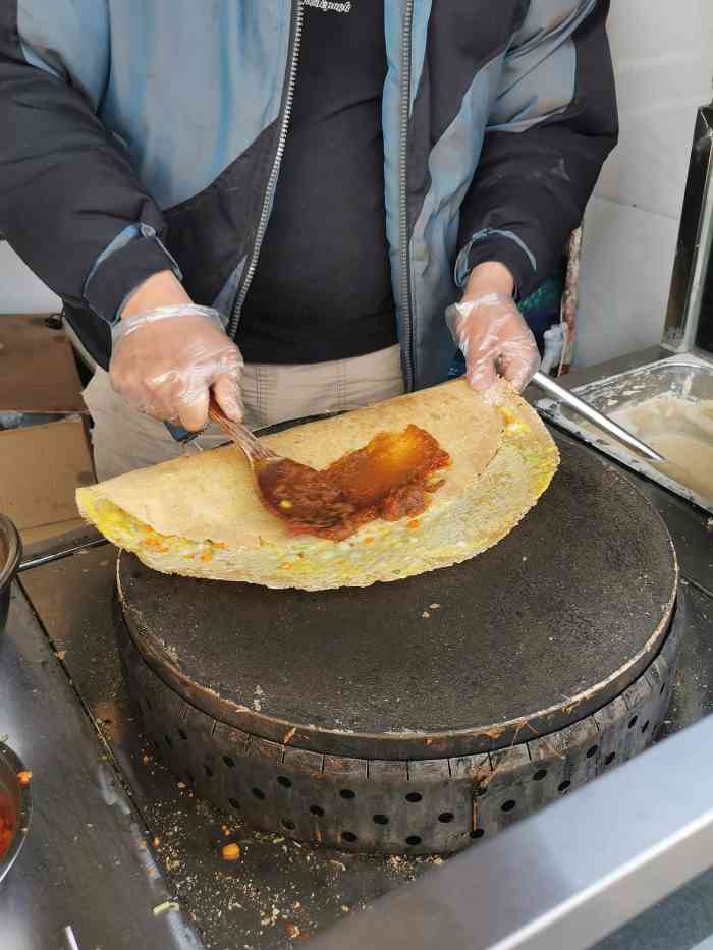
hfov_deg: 41.8
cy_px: 475
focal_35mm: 34
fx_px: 934
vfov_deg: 54.0
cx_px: 356
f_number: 1.8
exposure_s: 1/147
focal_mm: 5.58
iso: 50
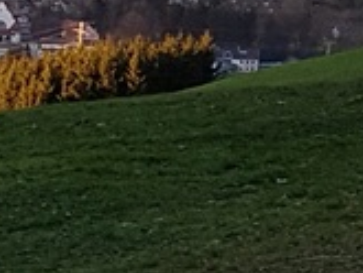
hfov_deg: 9.8
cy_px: 211
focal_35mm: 161
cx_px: -667
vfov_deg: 9.2
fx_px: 1690
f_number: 1.7
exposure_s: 1/362
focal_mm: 4.2
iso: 40
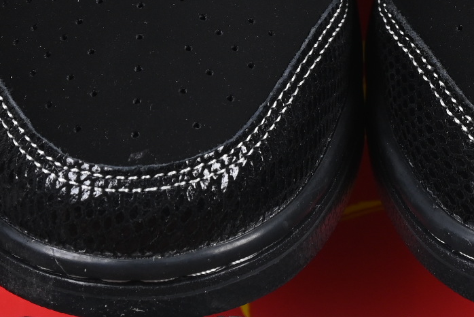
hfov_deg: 6.9
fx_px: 3938
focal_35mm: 299
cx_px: 380
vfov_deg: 4.6
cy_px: -73
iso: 160
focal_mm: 50
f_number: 6.3
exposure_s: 1/60
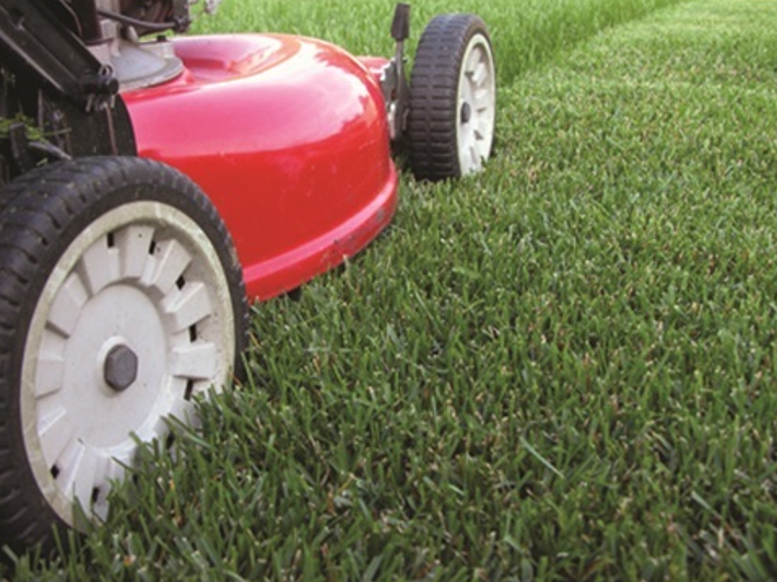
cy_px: 289
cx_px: 387
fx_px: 920
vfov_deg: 35.1
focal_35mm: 41
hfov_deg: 45.8
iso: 100
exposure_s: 1/69.9
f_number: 3.2
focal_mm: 10
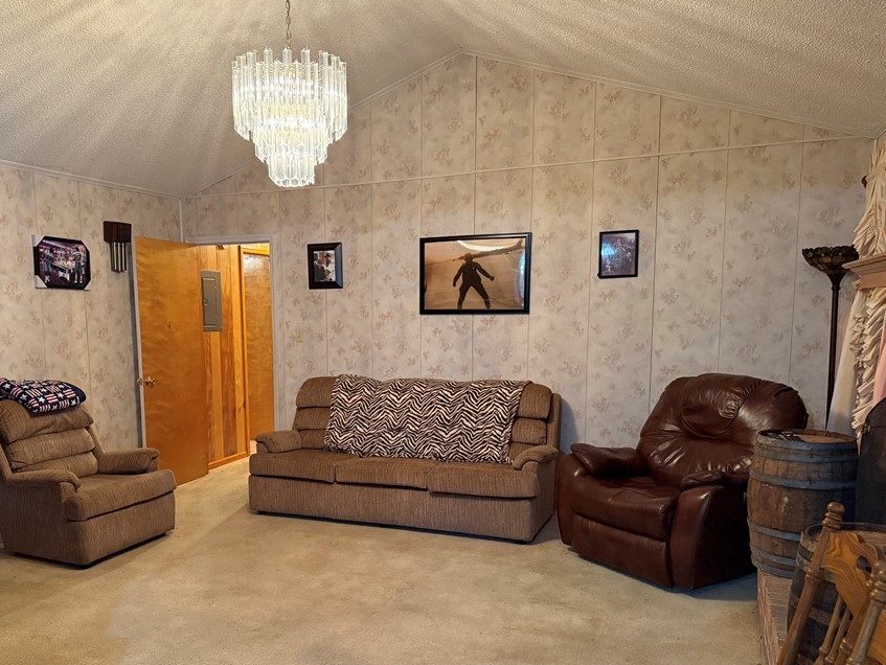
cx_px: 353
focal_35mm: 29
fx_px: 743
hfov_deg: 61.1
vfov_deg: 48.0
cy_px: 392
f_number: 1.78
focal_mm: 6.76
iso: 800
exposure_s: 1/60
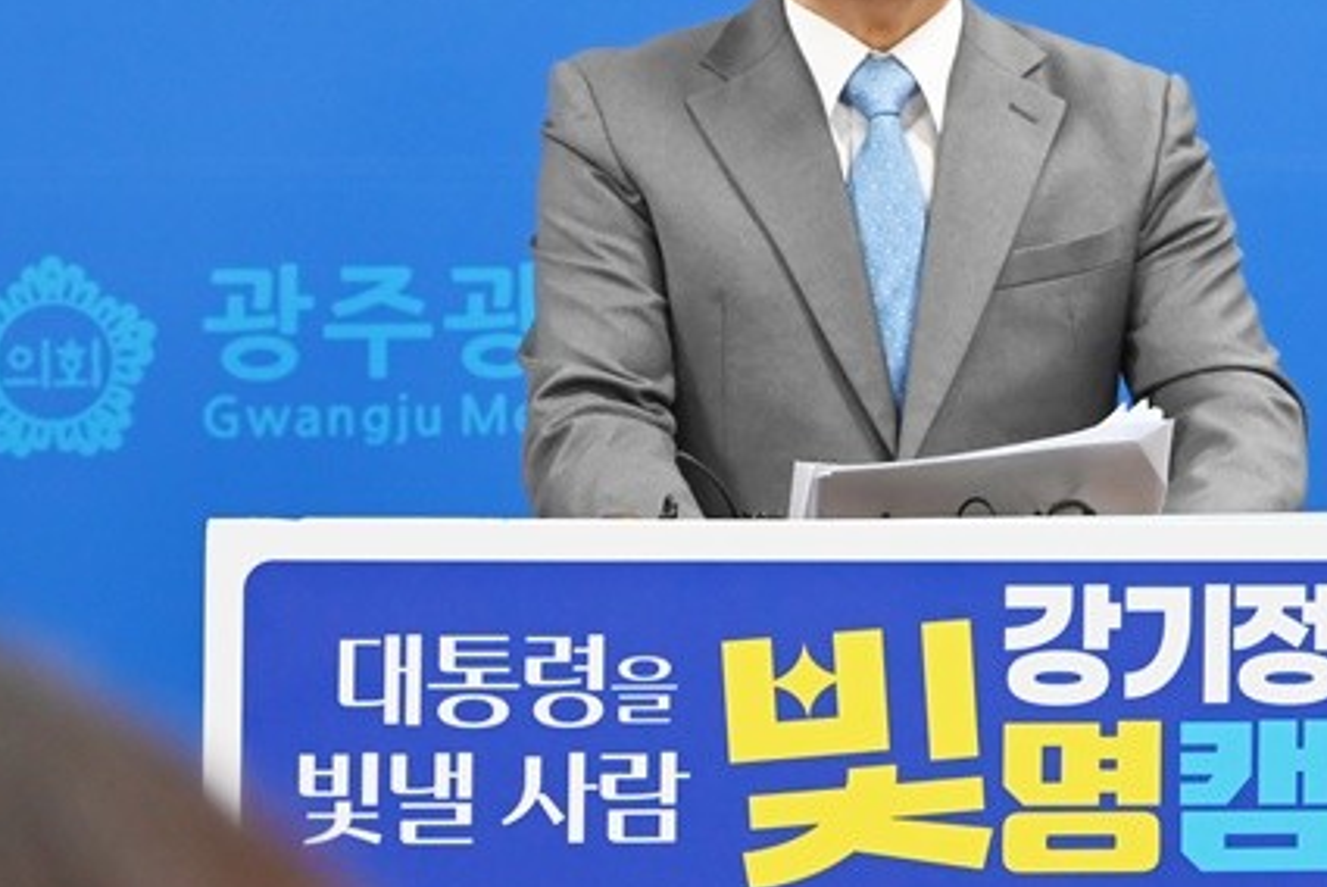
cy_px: 245
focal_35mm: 125
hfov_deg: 16.3
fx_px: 4611
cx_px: 940
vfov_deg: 11.0
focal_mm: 83
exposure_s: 1/100
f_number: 6.3
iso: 3600
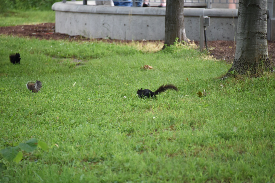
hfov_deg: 6.9
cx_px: 138
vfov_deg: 4.6
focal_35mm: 300
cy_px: 92
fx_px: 2292
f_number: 5.6
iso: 2000
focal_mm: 300
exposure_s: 1/640
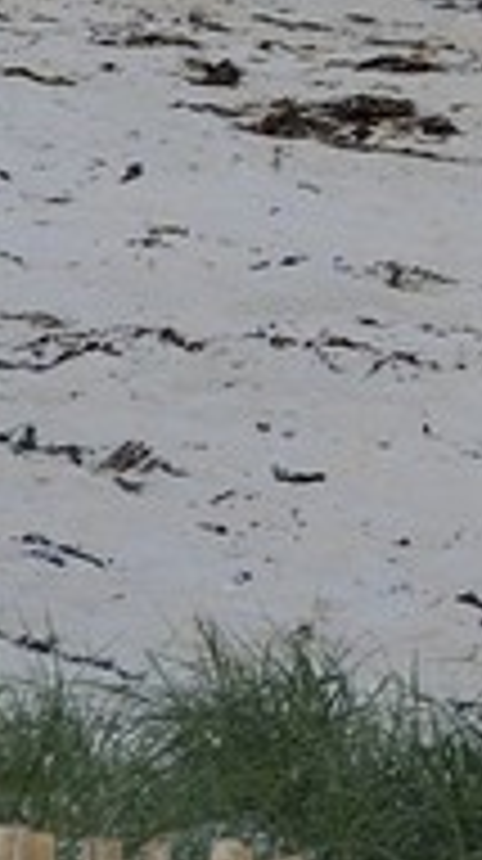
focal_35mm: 614
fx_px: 13994
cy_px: -1522
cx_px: 3518
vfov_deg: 3.5
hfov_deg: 1.9
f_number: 8
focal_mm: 70
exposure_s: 1/80
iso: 400
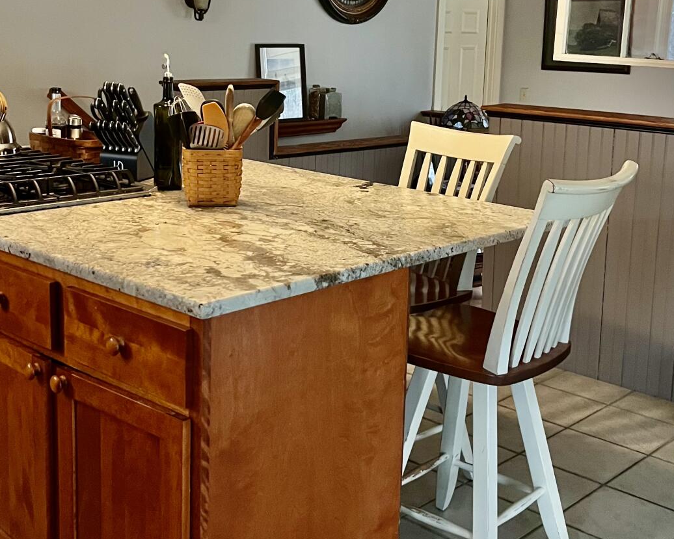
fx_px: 978
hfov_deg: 38.0
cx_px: 358
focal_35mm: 49
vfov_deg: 30.6
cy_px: 173
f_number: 1.6
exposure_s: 1/40
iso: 400
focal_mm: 5.1
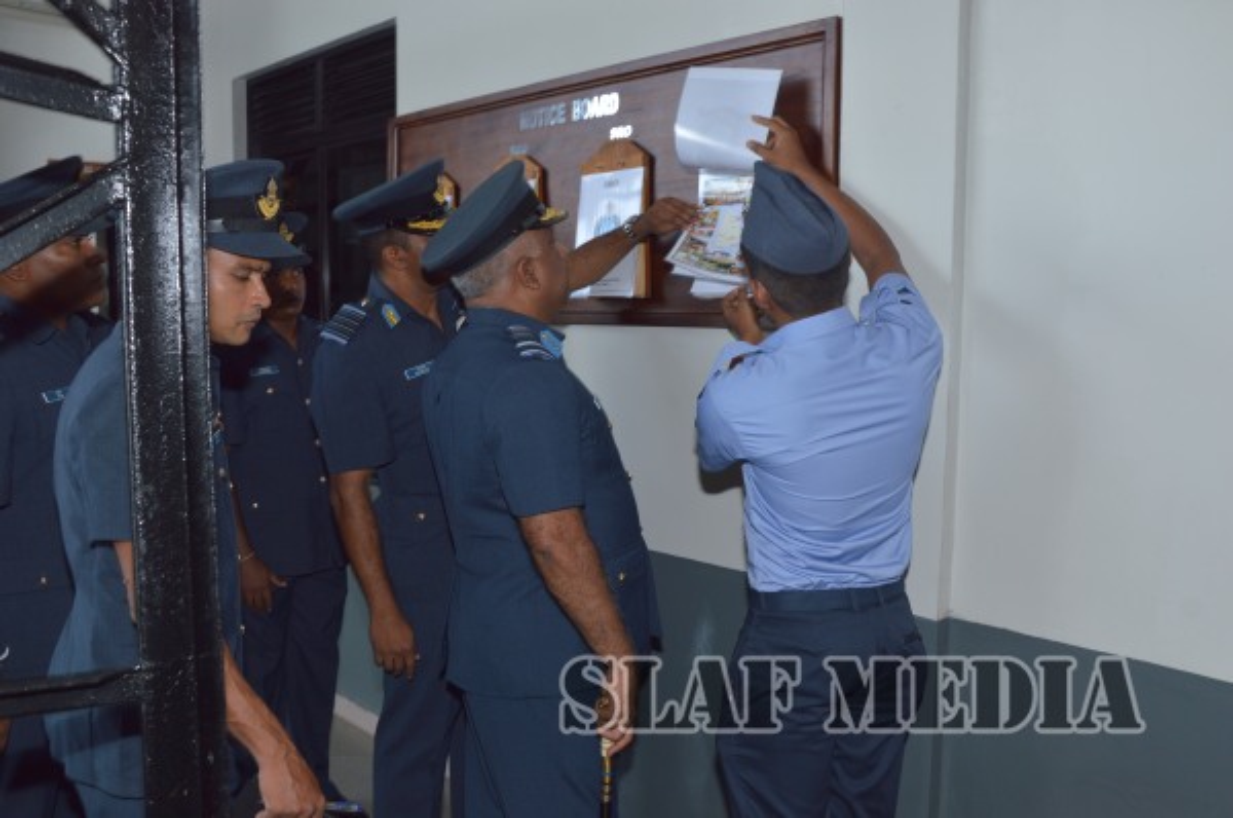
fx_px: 1077
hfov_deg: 59.6
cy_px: 409
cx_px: 616
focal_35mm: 32
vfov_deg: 41.6
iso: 200
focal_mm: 21
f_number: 6.3
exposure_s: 1/80
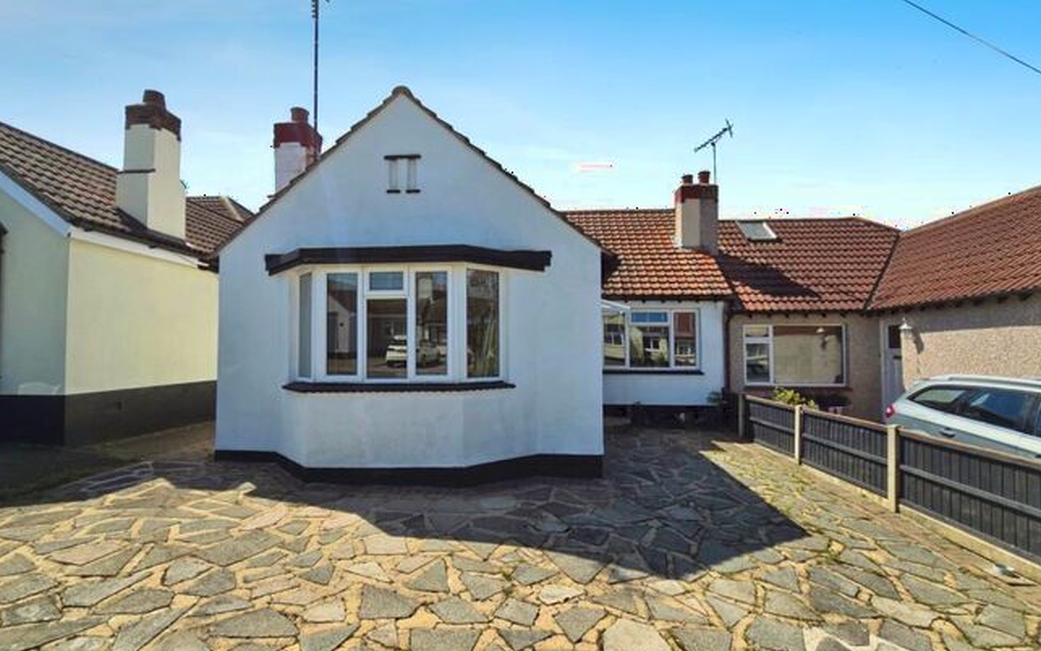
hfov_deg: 101.5
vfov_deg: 74.6
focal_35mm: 15
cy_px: 294
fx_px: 426
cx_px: 526
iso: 50
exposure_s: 1/2913
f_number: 2.2
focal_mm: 2.2
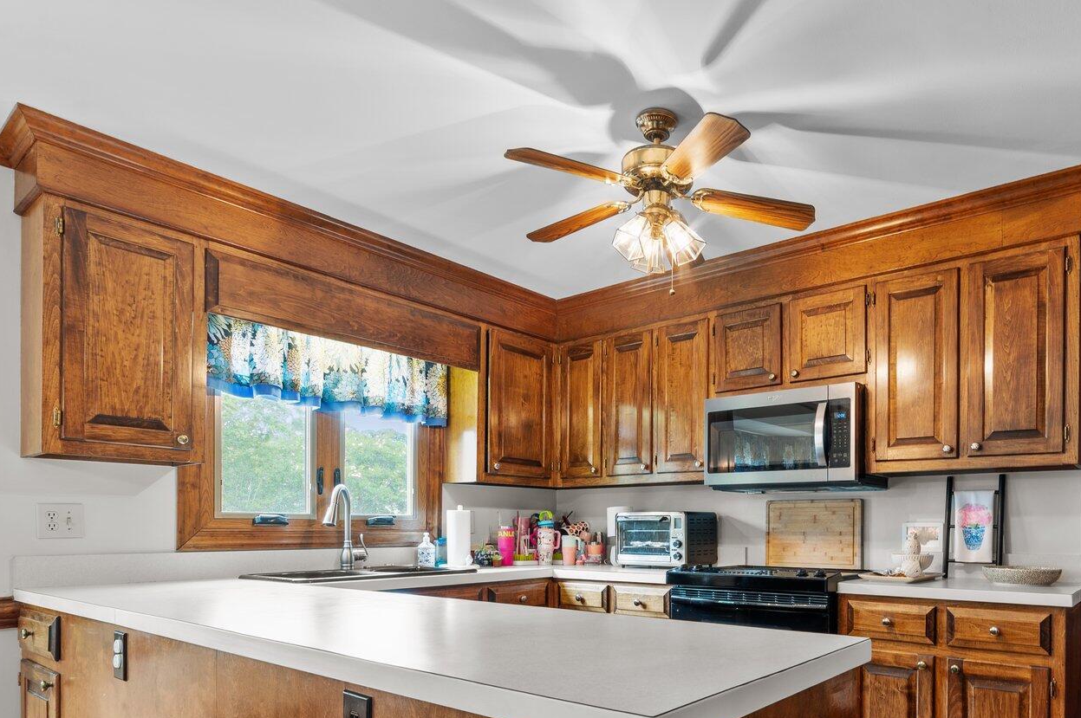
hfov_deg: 74.4
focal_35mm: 23
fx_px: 690
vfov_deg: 52.9
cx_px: 697
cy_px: 527
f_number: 8
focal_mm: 14
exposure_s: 2
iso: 250
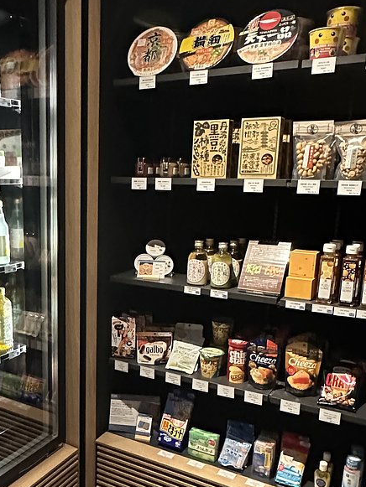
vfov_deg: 49.8
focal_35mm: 37
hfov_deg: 37.6
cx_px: 86
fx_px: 521
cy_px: 290
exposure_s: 1/60
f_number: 2.2
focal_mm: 2.22
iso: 1250
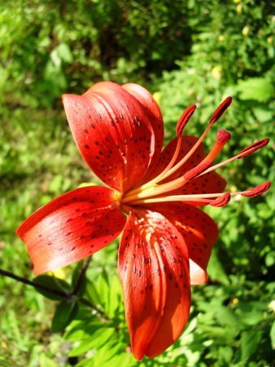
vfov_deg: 52.6
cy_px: 184
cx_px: 138
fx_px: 370
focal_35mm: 35
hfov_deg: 40.7
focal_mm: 6.3
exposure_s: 1/500
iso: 100
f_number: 3.2
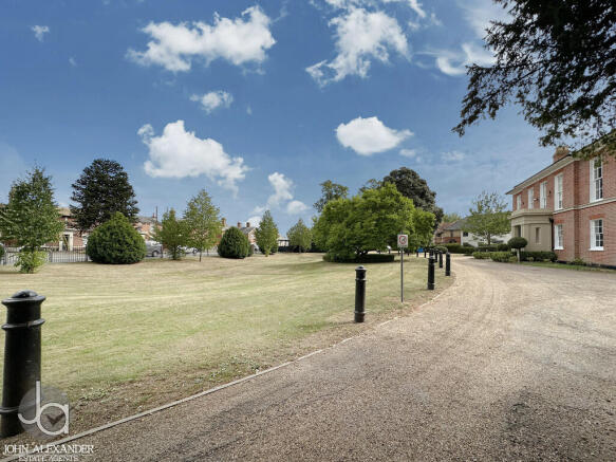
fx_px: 249
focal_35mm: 14
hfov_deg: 102.1
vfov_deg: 85.7
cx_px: 308
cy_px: 231
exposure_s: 1/1435
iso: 40
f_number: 2.2
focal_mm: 2.22
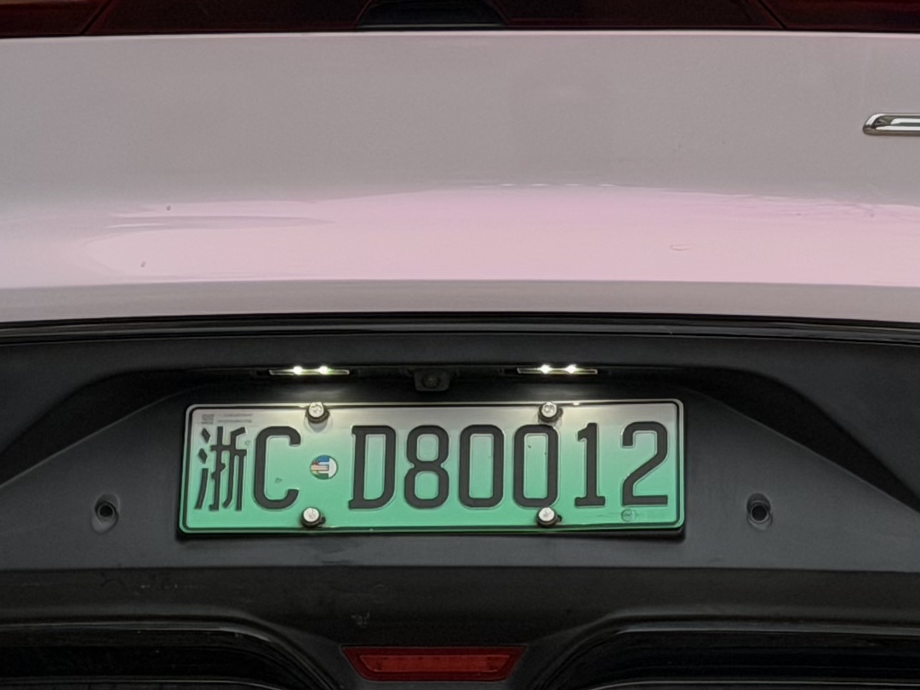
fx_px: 4758
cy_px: 82
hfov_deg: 11.0
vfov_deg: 8.3
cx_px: 451
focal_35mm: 179
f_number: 1.78
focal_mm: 6.76
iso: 50
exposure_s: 1/193
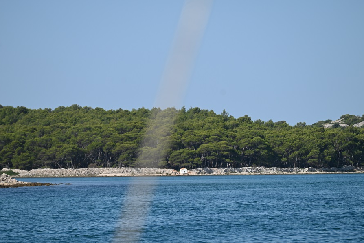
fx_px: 2376
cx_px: 185
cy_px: 135
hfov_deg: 8.8
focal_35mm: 235
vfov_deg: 5.8
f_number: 5.3
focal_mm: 210
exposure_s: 1/800
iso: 100
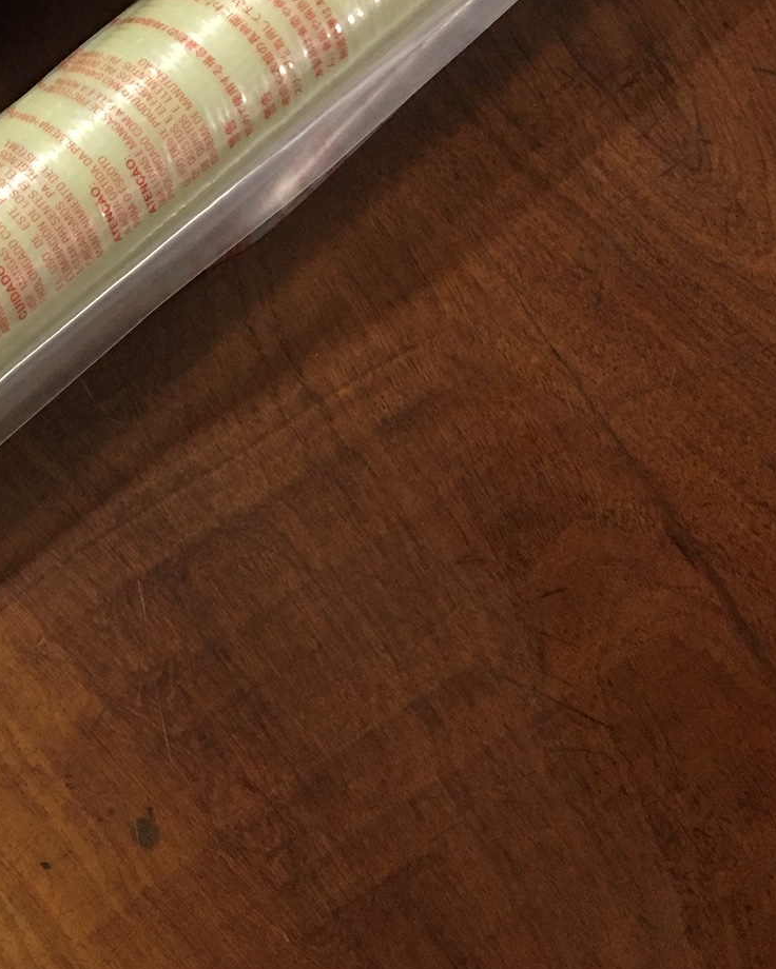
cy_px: 255
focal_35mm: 62
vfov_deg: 30.0
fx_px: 1780
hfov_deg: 22.8
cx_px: -124
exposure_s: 1/17
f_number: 2.2
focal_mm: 4.15
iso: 125
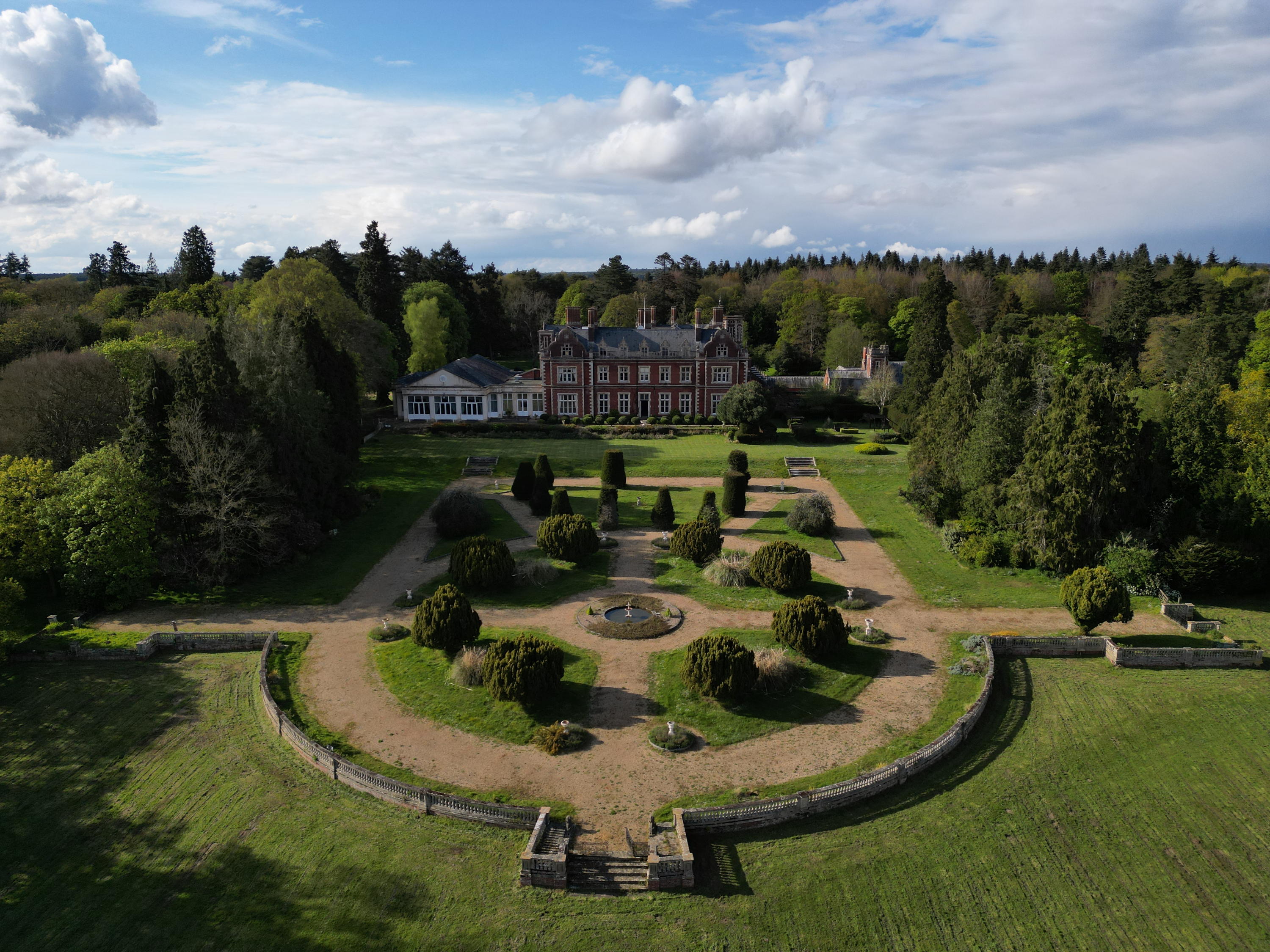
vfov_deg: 56.8
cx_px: 635
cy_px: 476
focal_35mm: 24
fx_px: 881
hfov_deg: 71.6
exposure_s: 1/3200
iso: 100
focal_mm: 6.72
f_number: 1.7
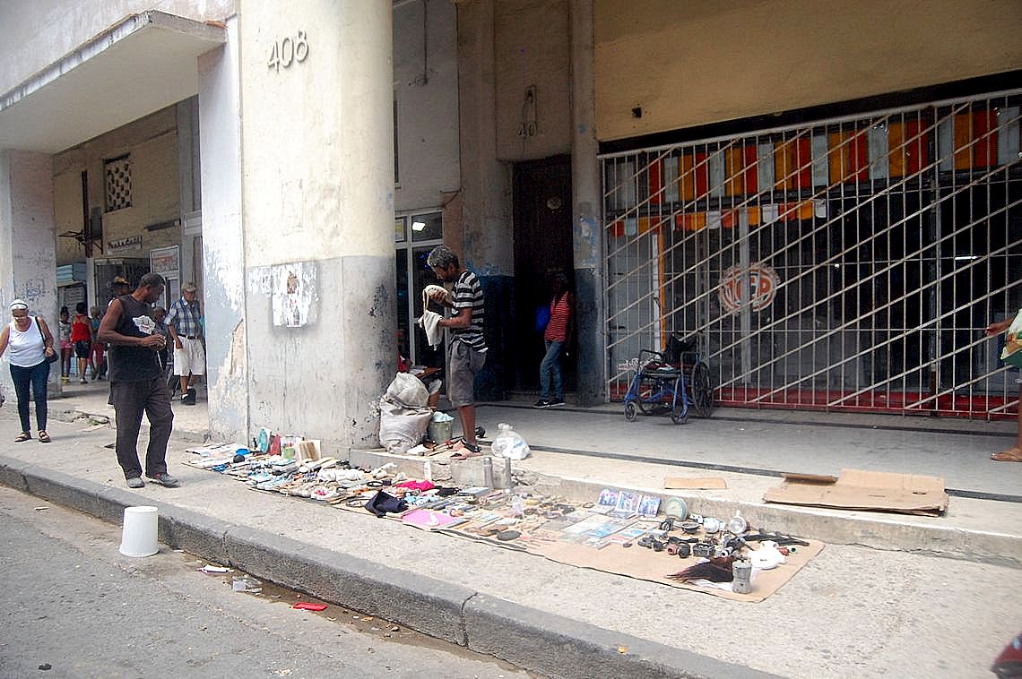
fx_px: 766
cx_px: 511
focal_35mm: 27
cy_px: 340
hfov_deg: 67.4
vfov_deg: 47.9
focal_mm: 18
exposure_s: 1/320
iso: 800
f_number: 3.5
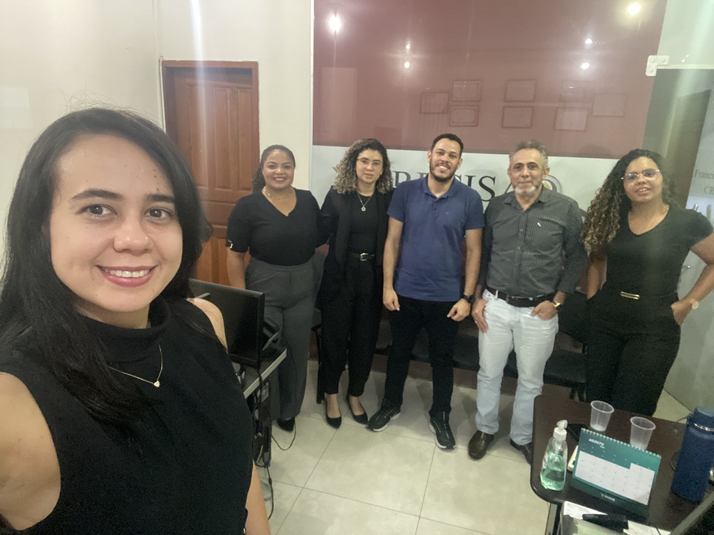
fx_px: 474
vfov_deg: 58.9
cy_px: 268
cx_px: 357
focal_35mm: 23
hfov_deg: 73.9
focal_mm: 2.71
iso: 640
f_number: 2.2
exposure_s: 1/24
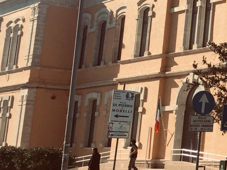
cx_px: 408
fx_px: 748
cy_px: -4
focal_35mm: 114
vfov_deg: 12.8
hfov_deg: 15.0
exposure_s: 1/1522
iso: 32
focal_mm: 4.15
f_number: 2.2
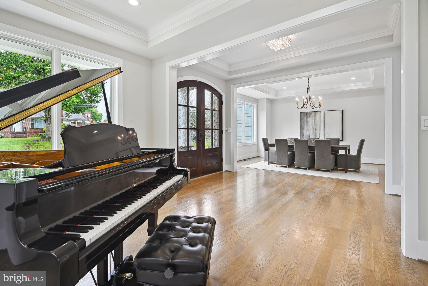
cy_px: 143
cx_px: 214
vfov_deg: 73.7
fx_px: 190
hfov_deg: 96.7
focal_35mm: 16
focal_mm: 16
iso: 200
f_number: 9
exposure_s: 1/25
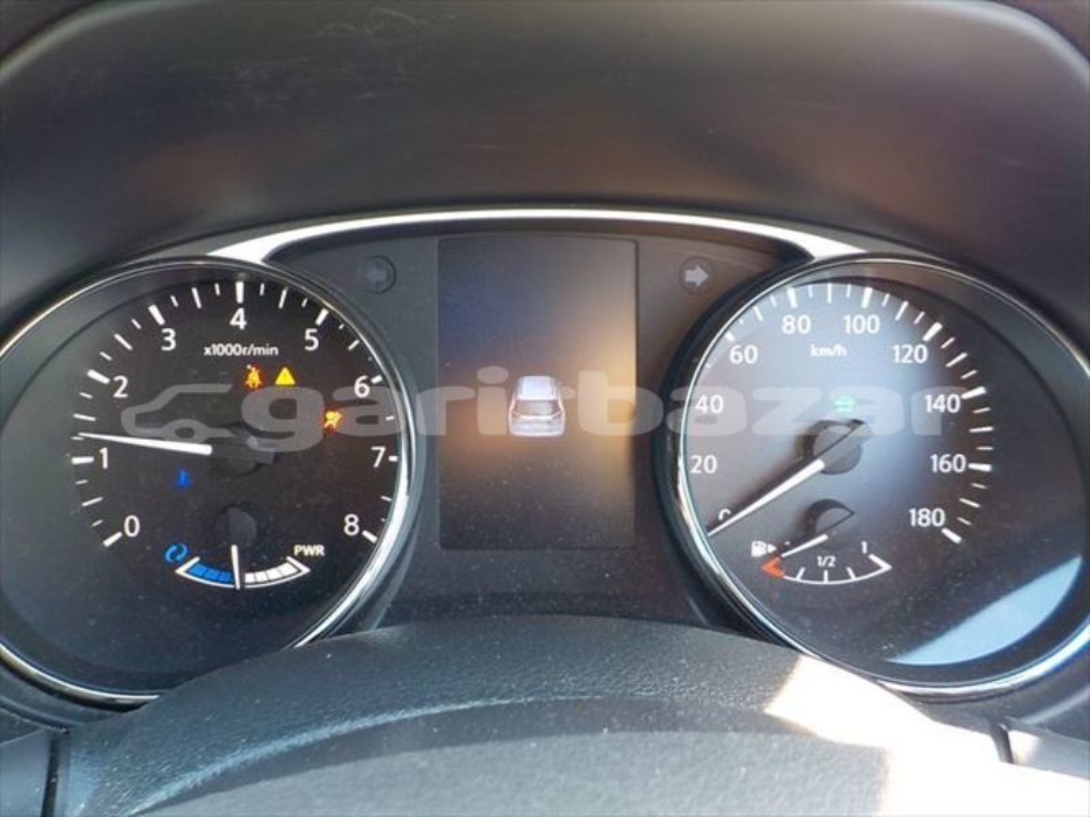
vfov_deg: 46.8
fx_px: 945
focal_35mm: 30
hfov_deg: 60.0
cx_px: 545
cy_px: 408
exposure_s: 1/30
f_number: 3.3
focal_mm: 4.1
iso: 200
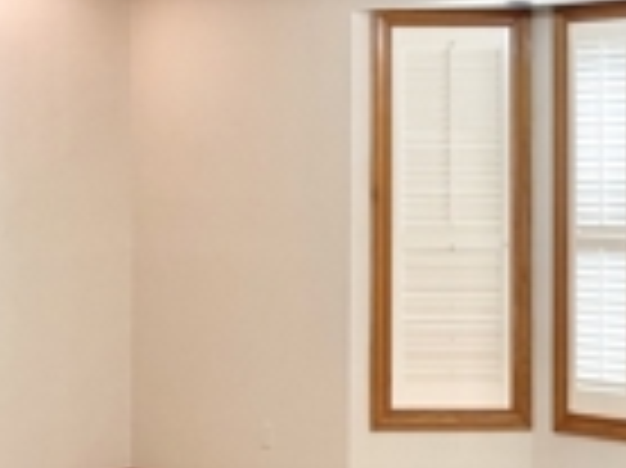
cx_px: 662
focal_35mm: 75
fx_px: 1355
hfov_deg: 24.5
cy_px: 171
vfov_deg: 19.6
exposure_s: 1/60
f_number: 1.6
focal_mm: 4.2
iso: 125
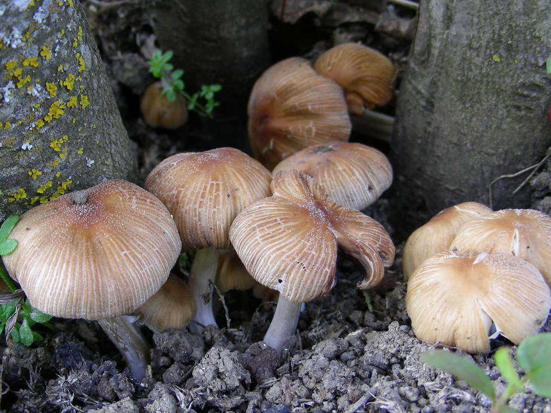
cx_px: 275
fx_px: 860
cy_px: 208
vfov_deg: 27.0
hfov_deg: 35.5
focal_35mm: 54
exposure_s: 1/31.8
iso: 50
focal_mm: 8.8
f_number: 3.5
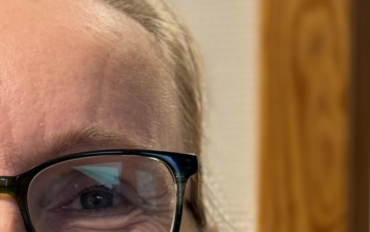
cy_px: 422
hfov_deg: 11.2
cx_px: -13
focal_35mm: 185
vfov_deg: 6.9
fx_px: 1865
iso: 125
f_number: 1.78
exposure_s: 1/50
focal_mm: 6.76
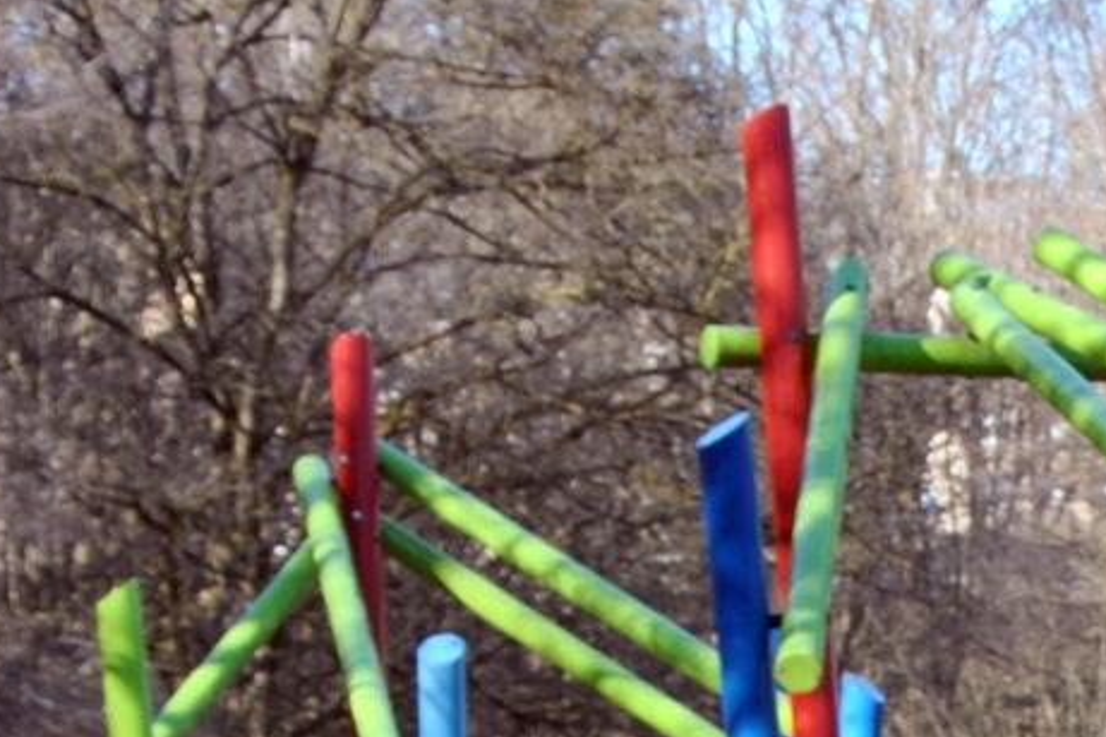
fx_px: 5374
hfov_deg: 11.5
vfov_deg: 7.7
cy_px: 1128
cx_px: 1387
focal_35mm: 175
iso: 110
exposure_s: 1/125
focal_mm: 28
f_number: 5.6
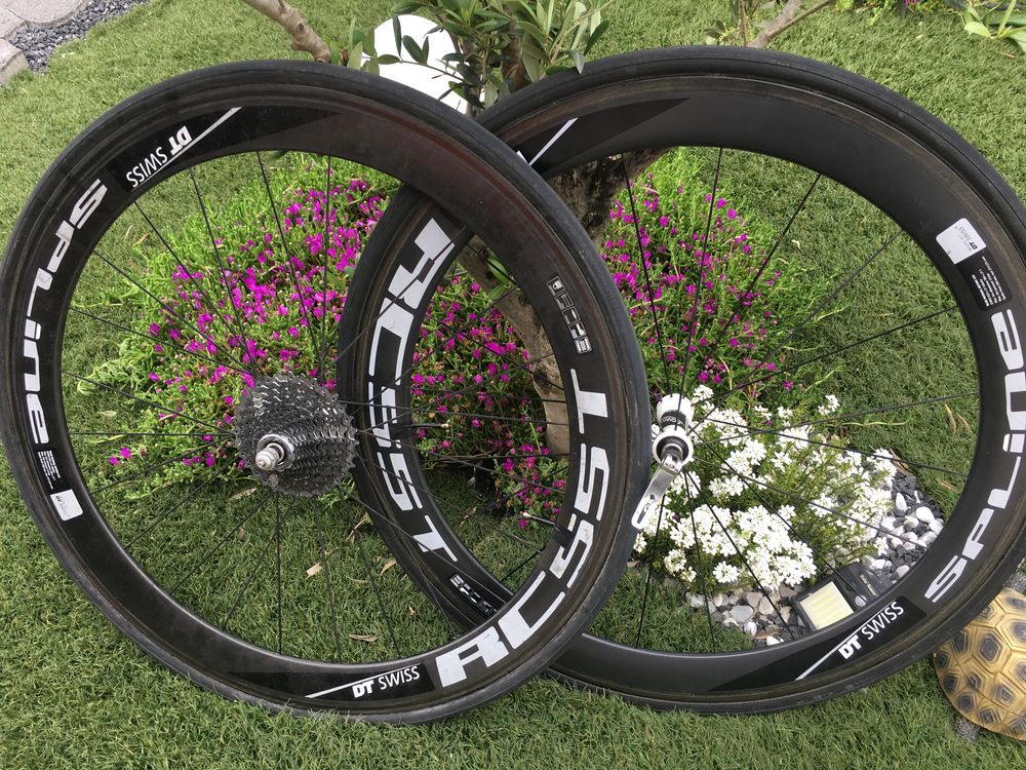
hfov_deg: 61.7
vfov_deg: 48.2
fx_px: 860
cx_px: 513
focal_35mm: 29
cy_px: 385
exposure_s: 1/157
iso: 25
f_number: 2.2
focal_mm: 4.15
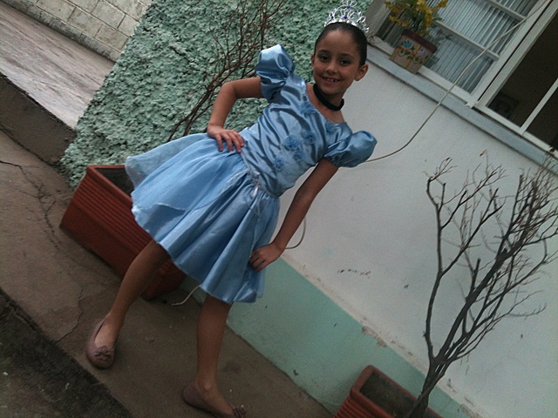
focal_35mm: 35
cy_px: 209
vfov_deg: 40.7
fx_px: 564
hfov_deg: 52.6
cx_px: 279
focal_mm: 3.85
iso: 80
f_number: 2.8
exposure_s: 1/15
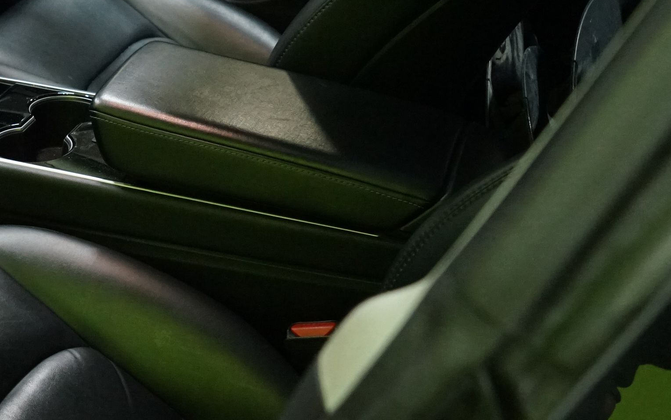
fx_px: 1152
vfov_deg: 20.6
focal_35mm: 63
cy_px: 188
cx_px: -98
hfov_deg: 28.9
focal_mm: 24
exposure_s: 1/20
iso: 4000
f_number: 5.6
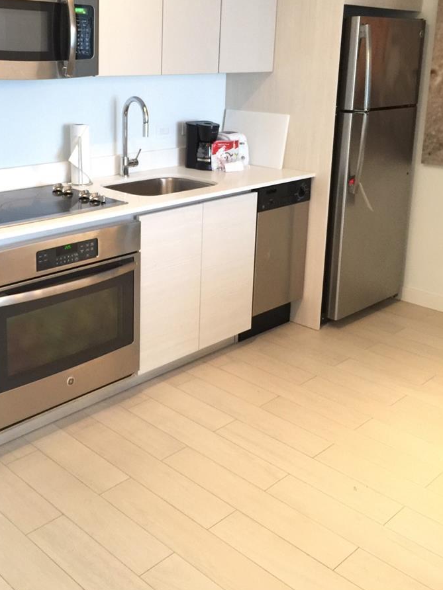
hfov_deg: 36.5
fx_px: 665
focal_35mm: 39
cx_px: 154
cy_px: 223
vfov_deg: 47.4
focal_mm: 4.15
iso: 100
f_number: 2.2
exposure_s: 1/15
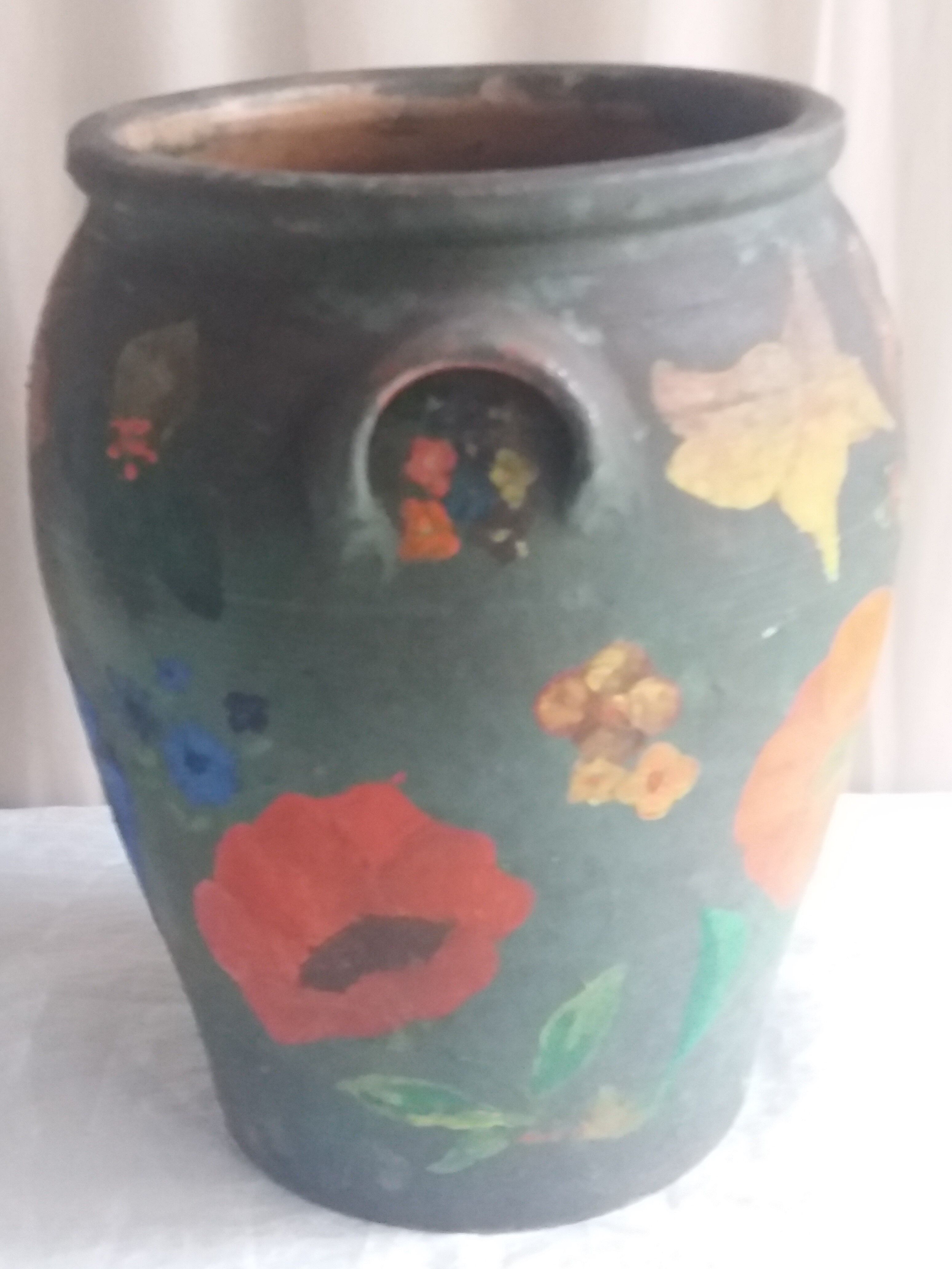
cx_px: 476
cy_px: 634
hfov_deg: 49.7
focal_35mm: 28
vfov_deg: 63.4
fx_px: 1027
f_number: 1.9
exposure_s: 1/17
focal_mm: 3.7
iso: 320
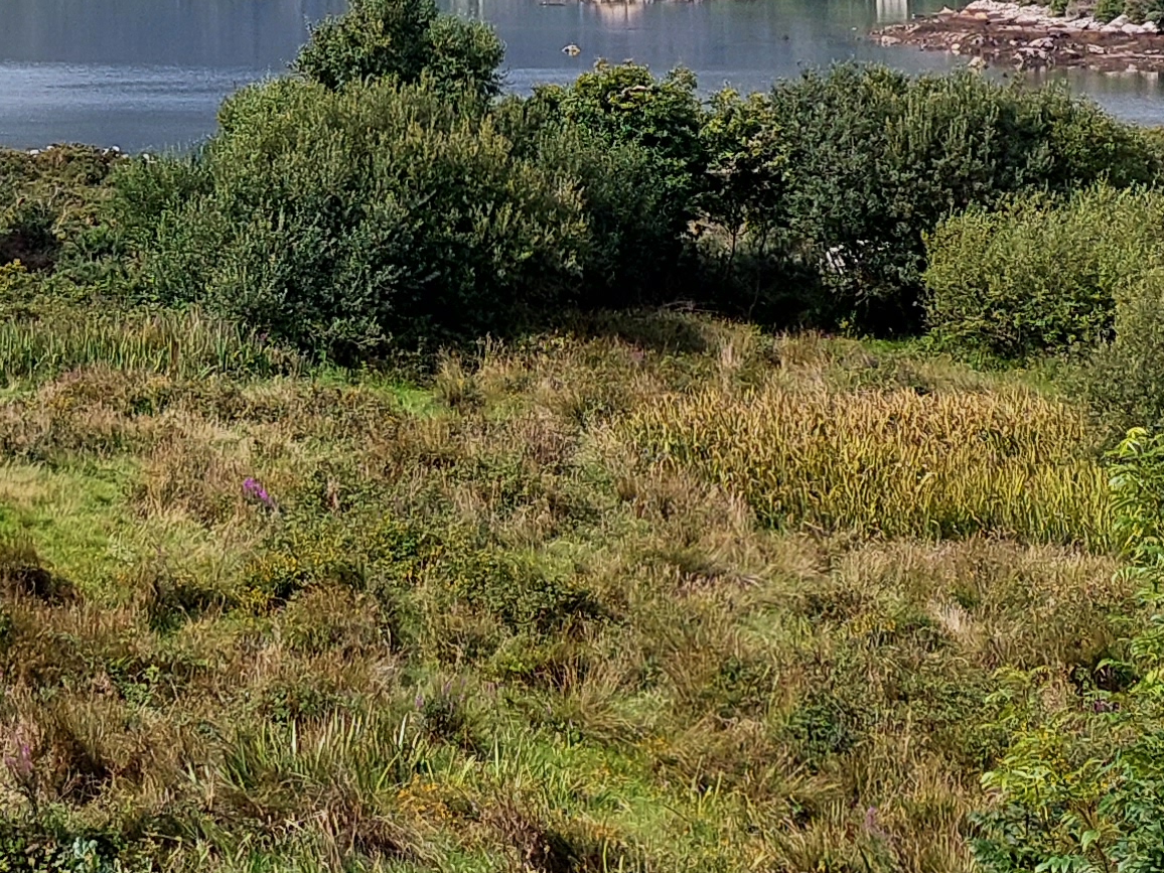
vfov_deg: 14.7
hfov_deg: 19.7
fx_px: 3228
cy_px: -302
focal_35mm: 96
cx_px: -56
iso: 40
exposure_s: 1/2209
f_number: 1.8
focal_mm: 5.23
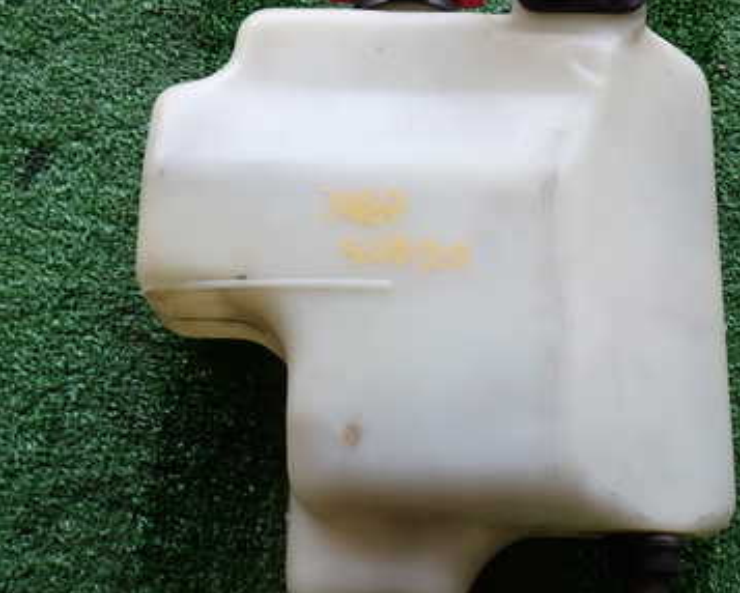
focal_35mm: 59
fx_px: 1293
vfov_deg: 25.8
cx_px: 421
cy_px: 265
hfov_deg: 31.9
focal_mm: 6.37
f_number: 2.5
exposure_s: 1/80
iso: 100
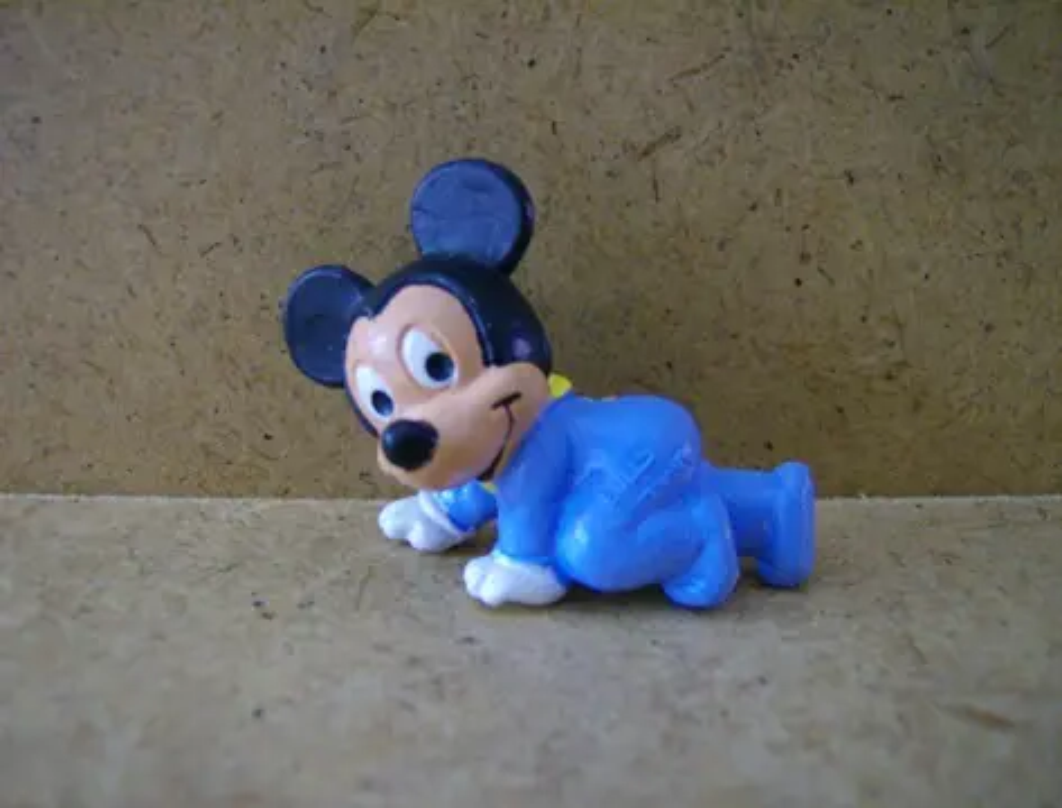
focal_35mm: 36
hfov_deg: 51.1
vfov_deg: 40.0
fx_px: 1110
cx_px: 531
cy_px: 404
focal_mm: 6
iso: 200
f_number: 2.8
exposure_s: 1/40.3
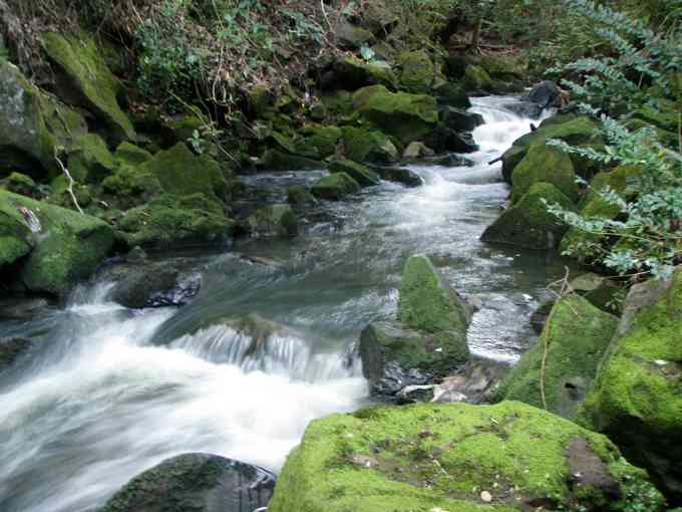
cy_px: 256
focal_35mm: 38
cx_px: 341
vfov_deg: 37.7
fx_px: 749
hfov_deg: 49.0
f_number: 3.5
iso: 100
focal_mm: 6.7
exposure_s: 1/3
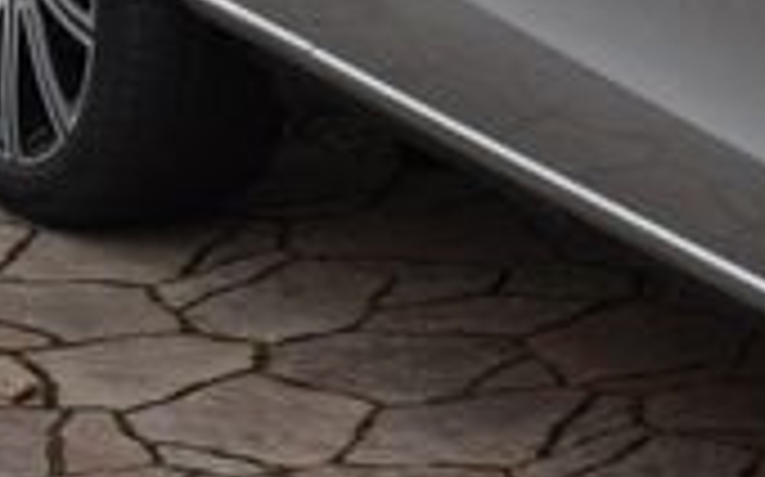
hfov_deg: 6.5
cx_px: 1832
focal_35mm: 308
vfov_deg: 4.2
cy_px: -72
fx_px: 6417
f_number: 7.1
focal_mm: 50
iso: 500
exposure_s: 1/200
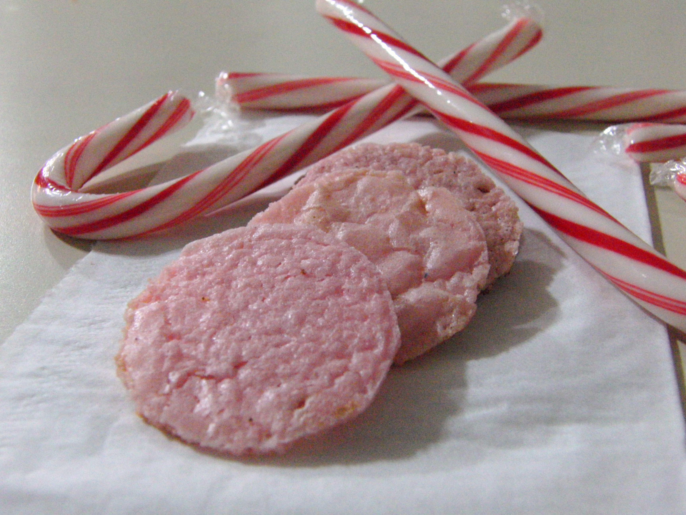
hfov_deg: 42.1
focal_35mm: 45
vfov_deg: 32.2
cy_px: 258
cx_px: 343
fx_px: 892
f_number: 3.2
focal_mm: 7.9
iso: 800
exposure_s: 1/50
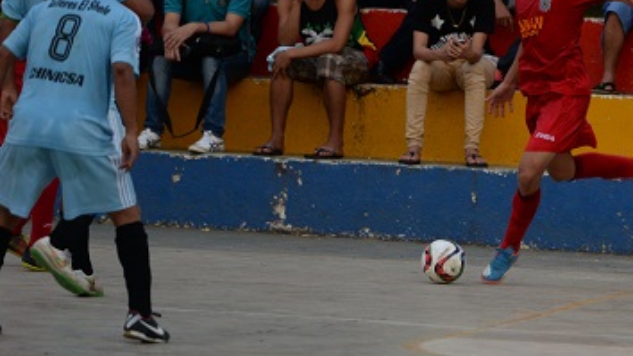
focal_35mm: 414
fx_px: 6948
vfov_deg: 2.9
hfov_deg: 5.2
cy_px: 165
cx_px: 612
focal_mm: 200
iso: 800
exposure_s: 1/200
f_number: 2.8
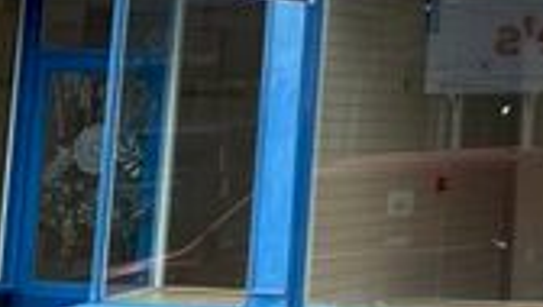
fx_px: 1701
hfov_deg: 16.6
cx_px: 795
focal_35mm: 118
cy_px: -170
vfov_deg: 10.0
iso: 32
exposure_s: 1/1034
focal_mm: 4.25
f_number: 1.8
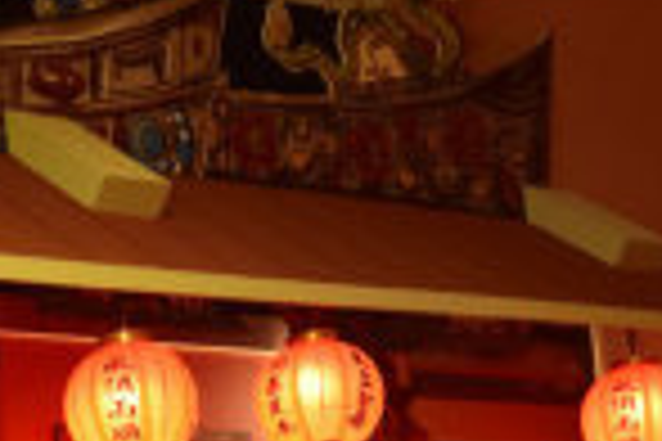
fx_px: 2298
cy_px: 706
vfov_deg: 10.5
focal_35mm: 125
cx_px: -473
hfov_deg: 14.7
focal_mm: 24
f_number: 5.6
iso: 1250
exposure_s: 1/30
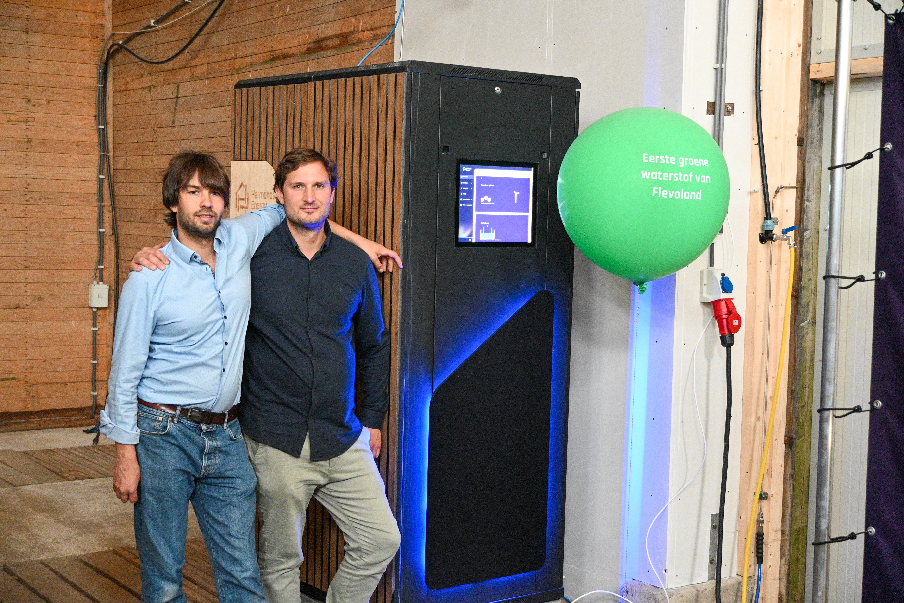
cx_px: 452
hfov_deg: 39.4
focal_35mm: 50
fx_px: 1262
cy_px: 302
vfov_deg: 26.9
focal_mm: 33.5
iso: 6400
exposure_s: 1/60
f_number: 4
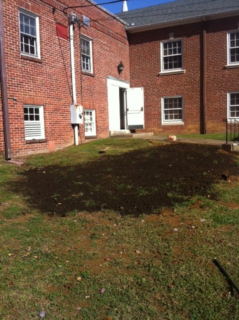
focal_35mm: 35
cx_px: 120
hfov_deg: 40.6
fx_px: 323
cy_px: 160
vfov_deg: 52.7
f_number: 2.8
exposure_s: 1/1160
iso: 80
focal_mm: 3.85
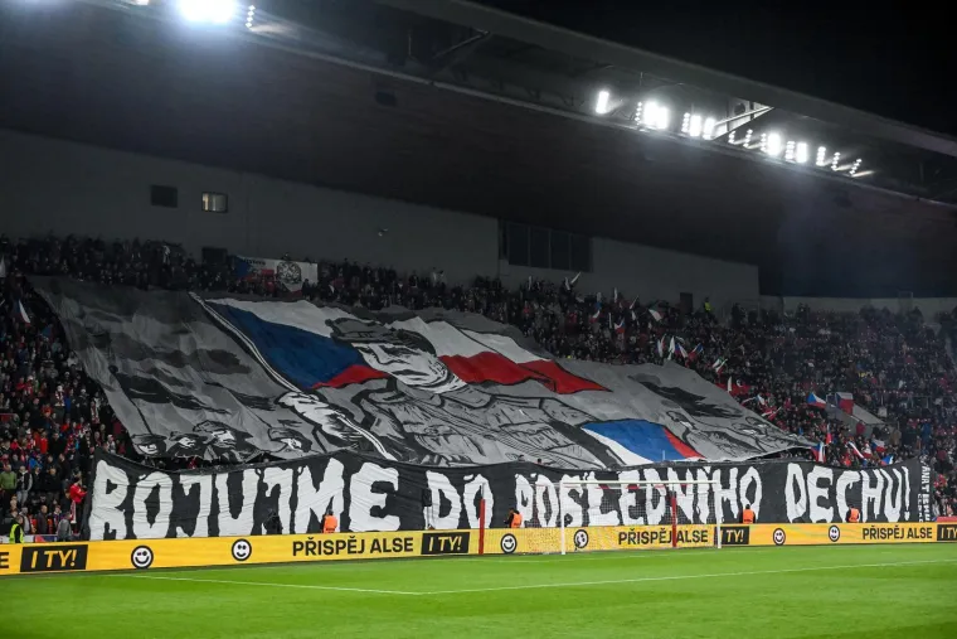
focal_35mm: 52
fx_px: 1383
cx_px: 478
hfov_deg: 38.2
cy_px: 320
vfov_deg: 26.0
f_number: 4
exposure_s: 1/3200
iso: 6400
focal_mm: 52
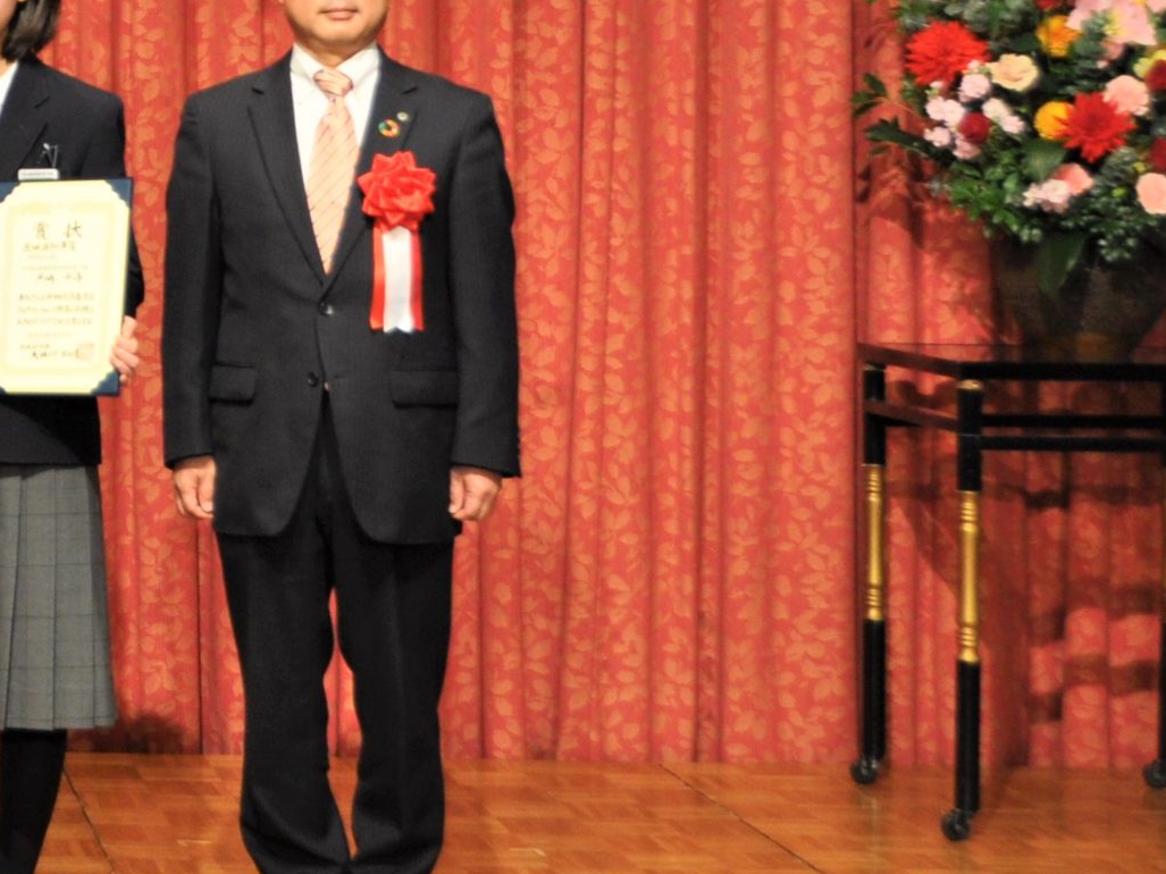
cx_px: -217
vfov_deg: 18.3
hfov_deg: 22.8
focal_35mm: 79
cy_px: 47
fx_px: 2661
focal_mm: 22
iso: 640
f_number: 4.5
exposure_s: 1/80
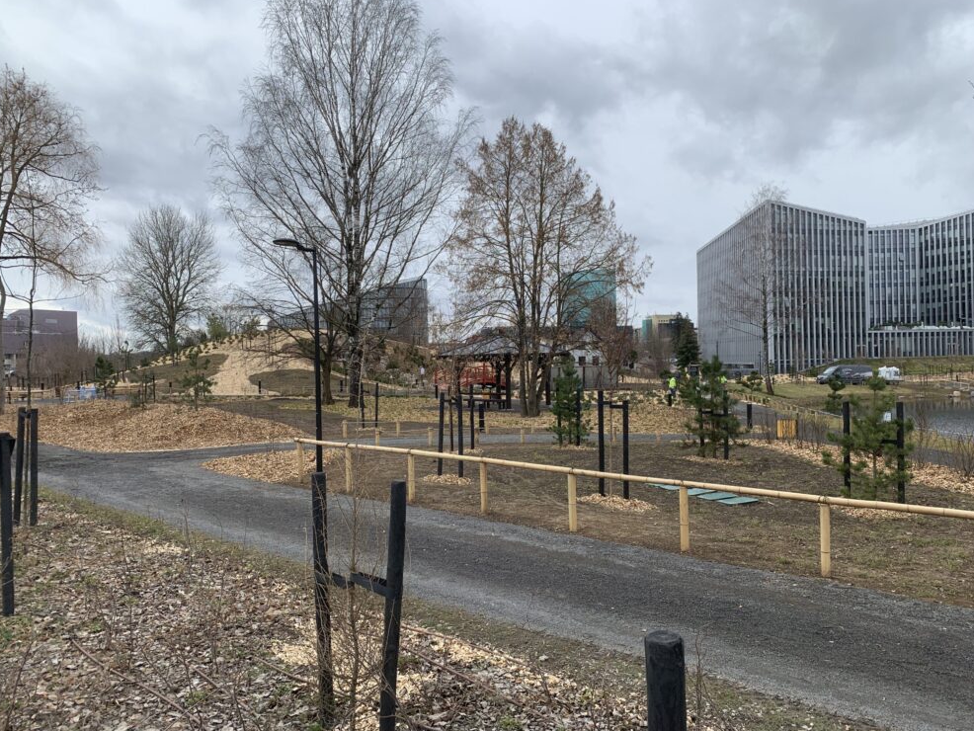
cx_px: 490
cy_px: 367
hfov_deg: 65.3
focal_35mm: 27
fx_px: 760
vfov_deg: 51.4
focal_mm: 4.25
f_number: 1.8
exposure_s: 1/1585
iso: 25
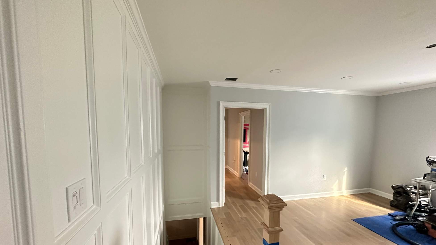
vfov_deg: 66.5
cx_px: 225
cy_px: 146
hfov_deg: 99.3
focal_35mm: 16
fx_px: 185
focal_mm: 2.22
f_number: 2.2
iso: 500
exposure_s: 1/60
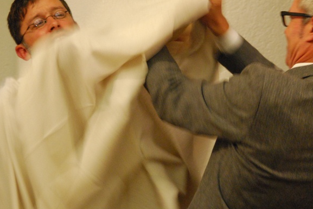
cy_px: 98
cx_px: 175
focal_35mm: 154
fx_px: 1339
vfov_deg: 8.9
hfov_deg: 13.3
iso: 1600
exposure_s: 1/15
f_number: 5.6
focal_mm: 70
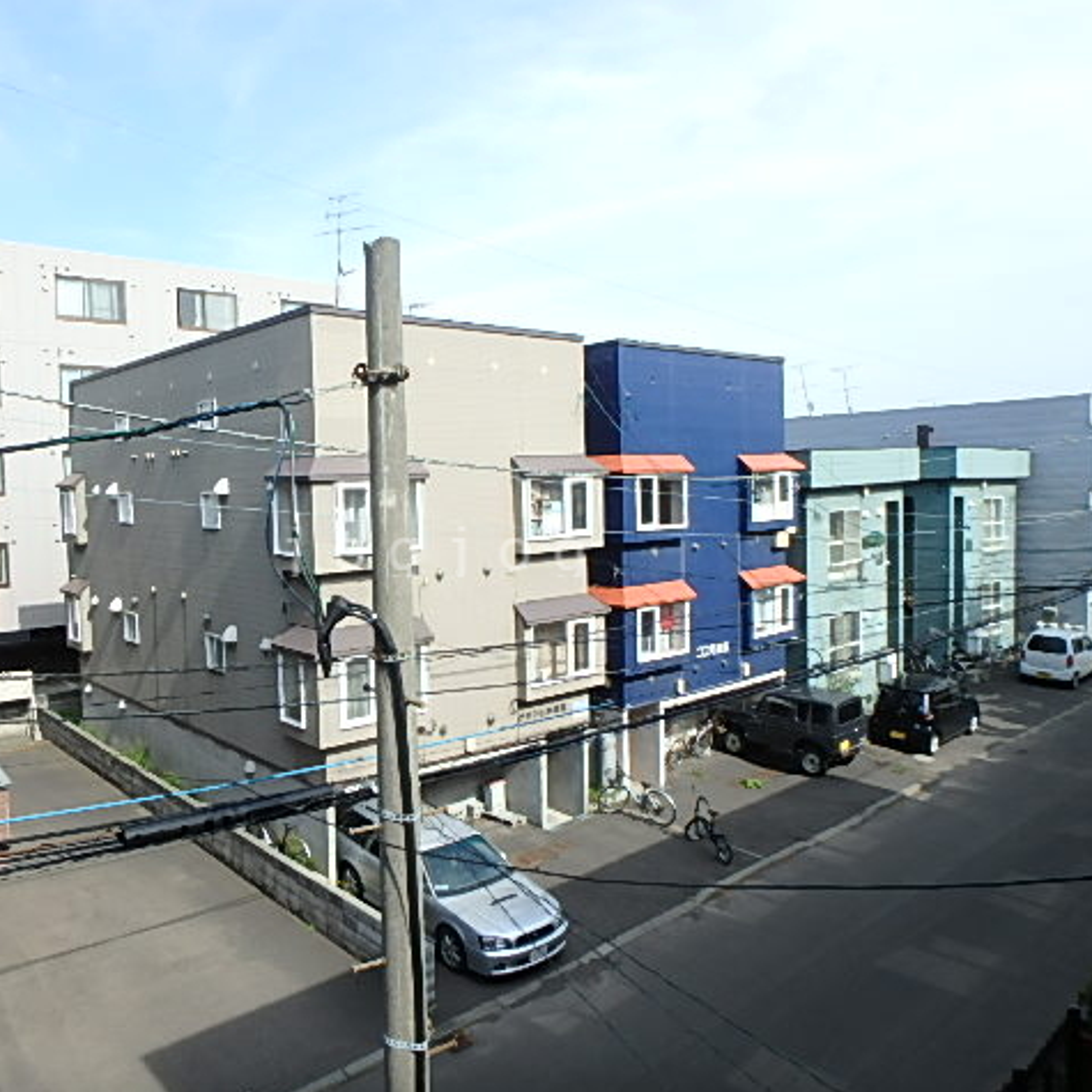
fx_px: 892
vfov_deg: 62.9
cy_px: 549
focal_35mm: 25
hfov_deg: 62.4
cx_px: 439
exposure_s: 1/640
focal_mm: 3.7
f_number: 3.5
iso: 125
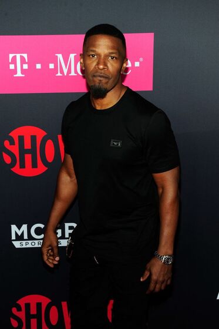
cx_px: 110
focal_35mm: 55
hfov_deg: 24.6
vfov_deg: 36.3
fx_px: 502
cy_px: 164
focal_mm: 55
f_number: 5.6
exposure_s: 1/200
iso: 640
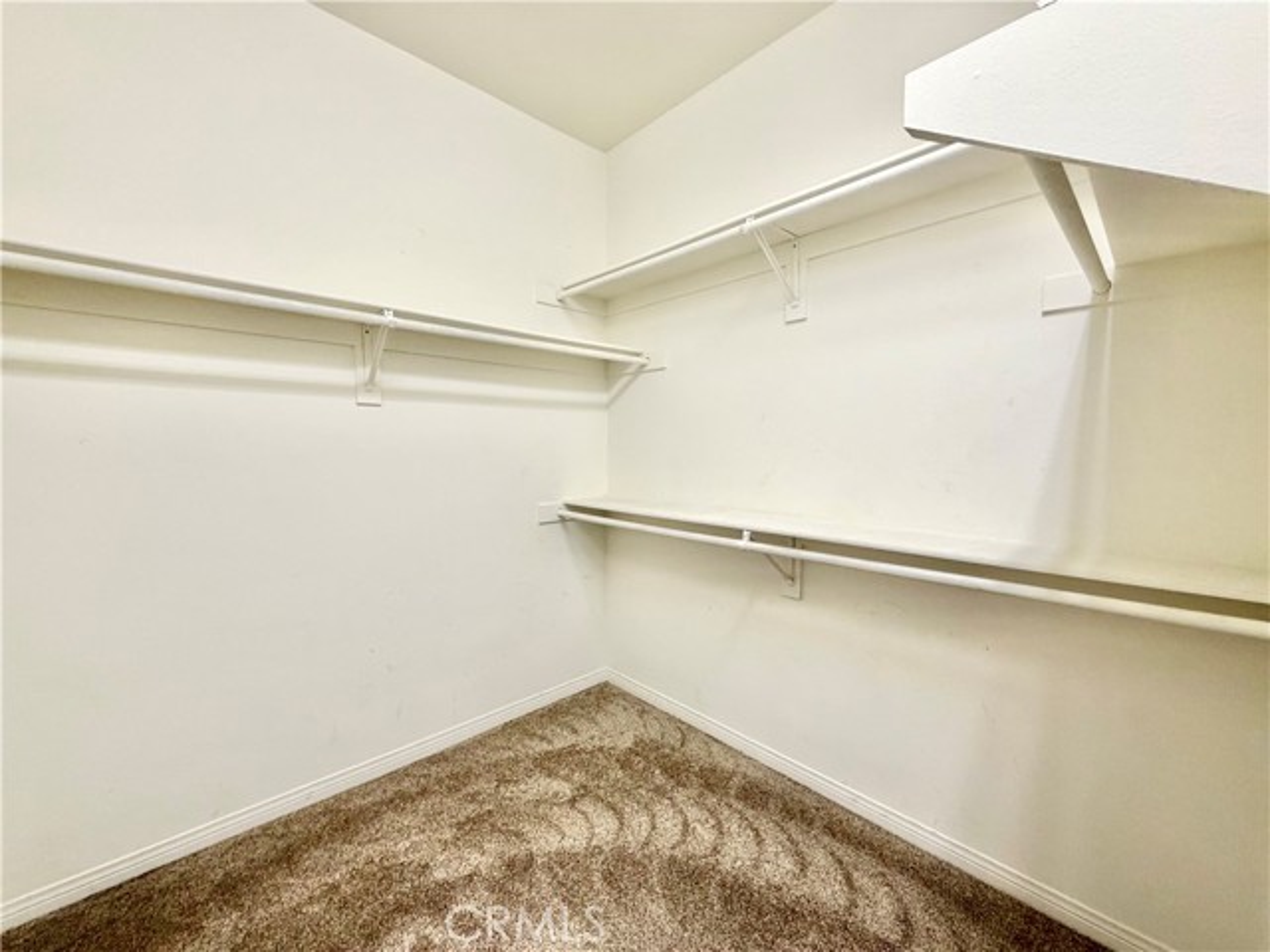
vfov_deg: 85.7
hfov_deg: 102.1
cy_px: 476
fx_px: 514
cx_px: 635
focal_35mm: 14
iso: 200
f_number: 2.2
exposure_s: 1/120
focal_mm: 2.22
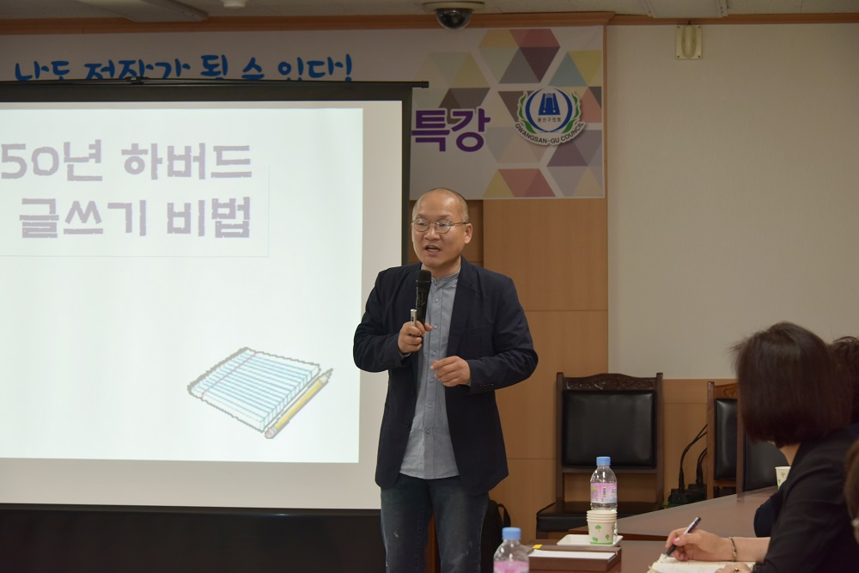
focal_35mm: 100
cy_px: 286
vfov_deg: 13.7
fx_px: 2386
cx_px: 430
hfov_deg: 20.4
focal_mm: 100
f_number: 7.1
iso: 1000
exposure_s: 1/100
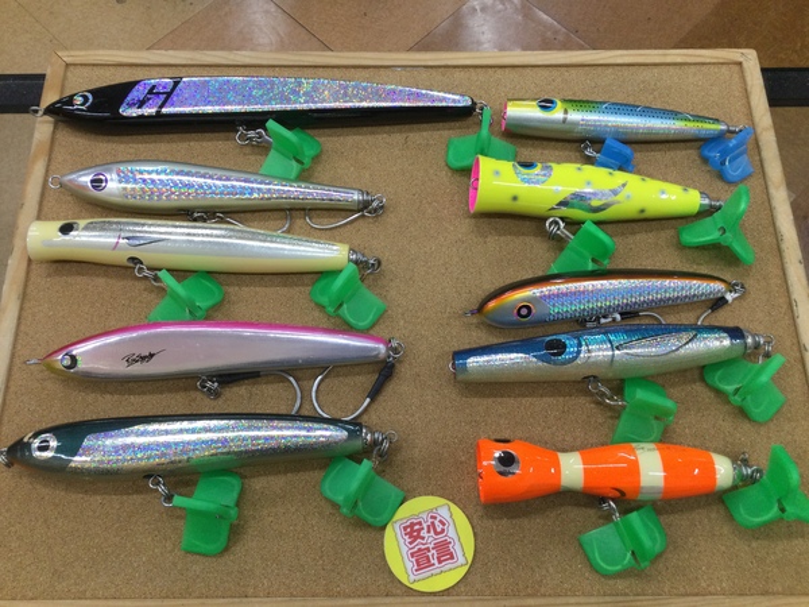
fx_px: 724
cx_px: 404
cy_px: 304
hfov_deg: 58.4
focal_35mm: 31
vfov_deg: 45.4
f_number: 2.4
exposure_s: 1/30
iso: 25
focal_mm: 3.3
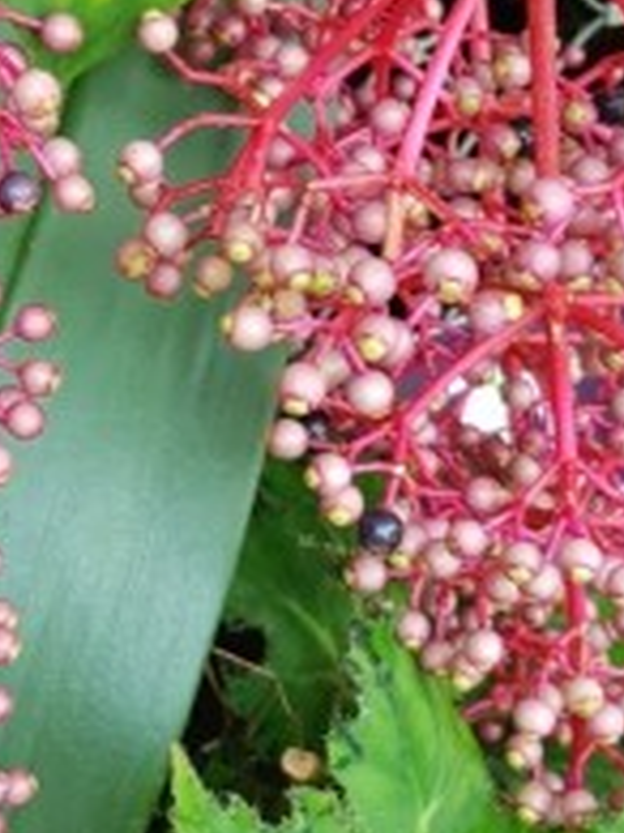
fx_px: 1925
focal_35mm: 80
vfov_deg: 24.4
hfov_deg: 18.2
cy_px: 367
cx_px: 115
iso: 80
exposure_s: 1/120
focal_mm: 4.2
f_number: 1.7
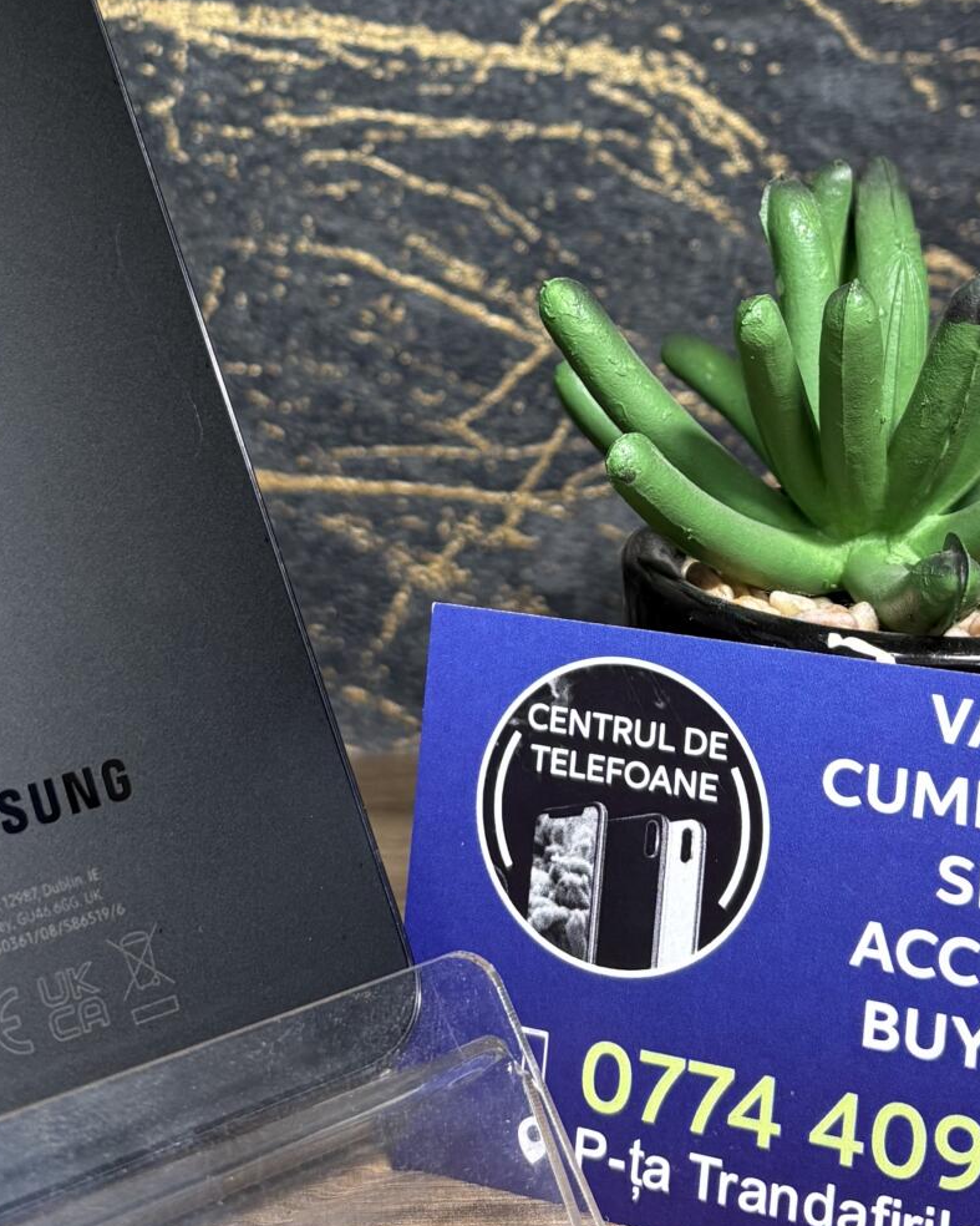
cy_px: 186
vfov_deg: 27.9
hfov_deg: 23.1
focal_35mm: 66
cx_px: 402
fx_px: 2393
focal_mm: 5.96
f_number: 1.6
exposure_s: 1/81
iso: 125
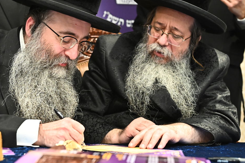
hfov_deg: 27.3
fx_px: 503
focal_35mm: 74
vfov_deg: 18.3
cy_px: 49
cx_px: 104
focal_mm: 50
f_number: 4
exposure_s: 1/200
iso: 5000
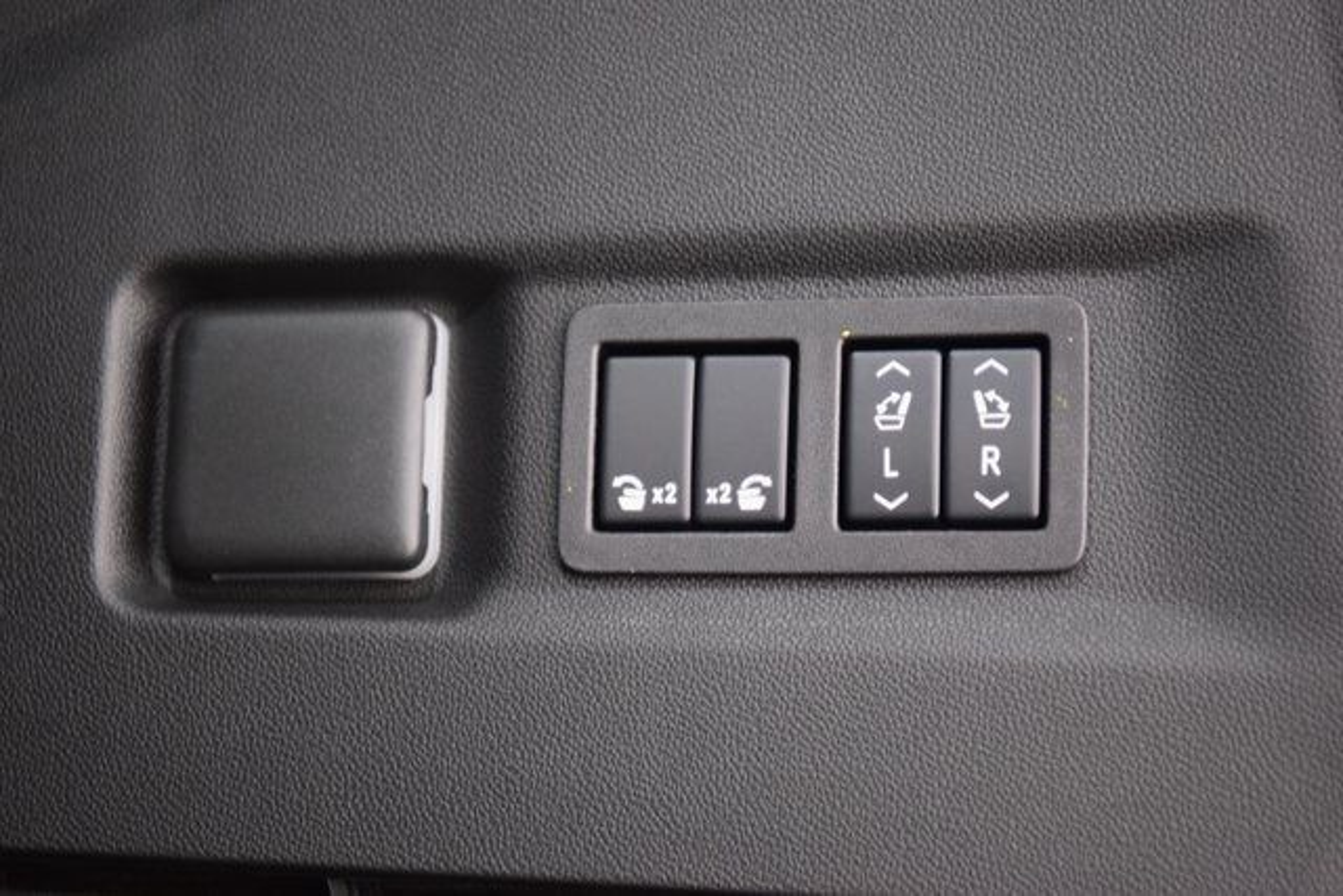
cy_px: 448
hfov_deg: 21.9
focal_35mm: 93
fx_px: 3470
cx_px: 672
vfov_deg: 14.7
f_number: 2.8
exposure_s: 1/6
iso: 1600
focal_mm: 62
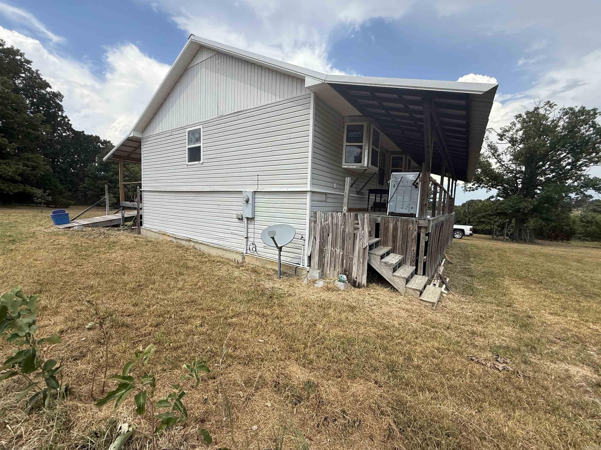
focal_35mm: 14
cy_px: 225
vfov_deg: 85.7
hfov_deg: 102.1
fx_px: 243
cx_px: 300
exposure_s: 1/1189
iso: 50
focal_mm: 2.22
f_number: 2.2
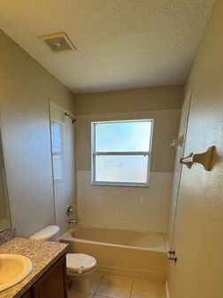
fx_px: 189
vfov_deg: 71.8
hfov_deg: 60.9
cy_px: 219
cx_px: 99
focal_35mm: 22
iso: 100
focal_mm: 2.22
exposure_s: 1/120
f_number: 2.2
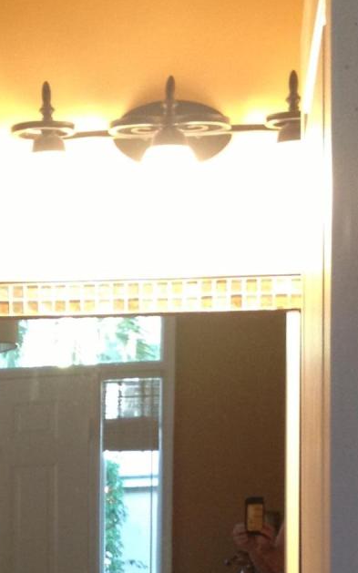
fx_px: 1842
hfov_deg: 11.1
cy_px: 690
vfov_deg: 16.9
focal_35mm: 118
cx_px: 86
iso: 100
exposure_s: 1/20
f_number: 2.4
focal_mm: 4.28
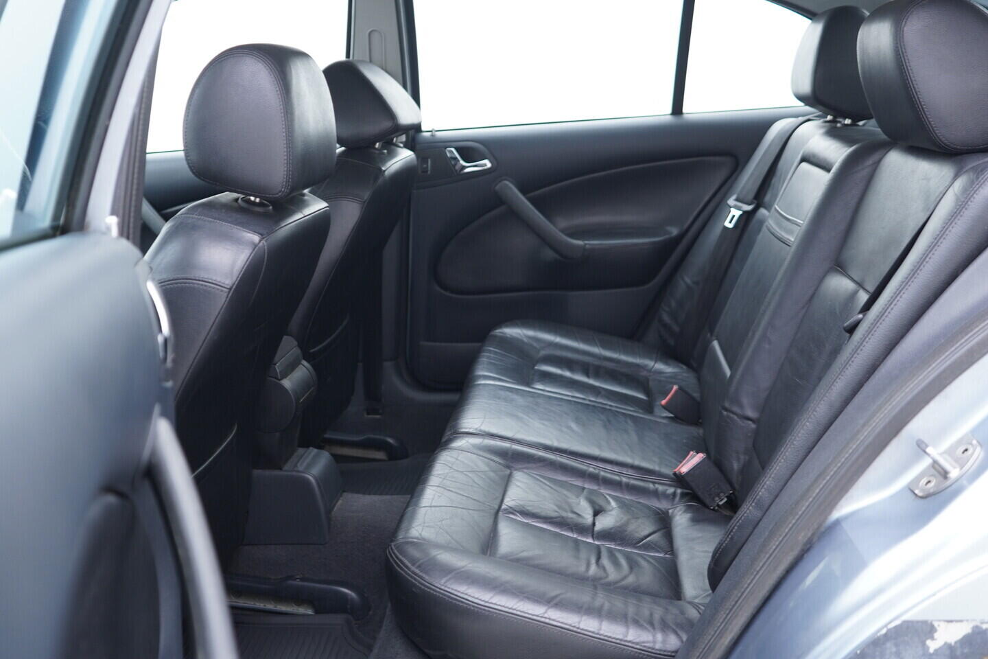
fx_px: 988
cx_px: 494
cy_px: 330
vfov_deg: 36.9
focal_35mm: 36
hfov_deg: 53.1
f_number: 2.8
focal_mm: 24
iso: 250
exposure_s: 1/40
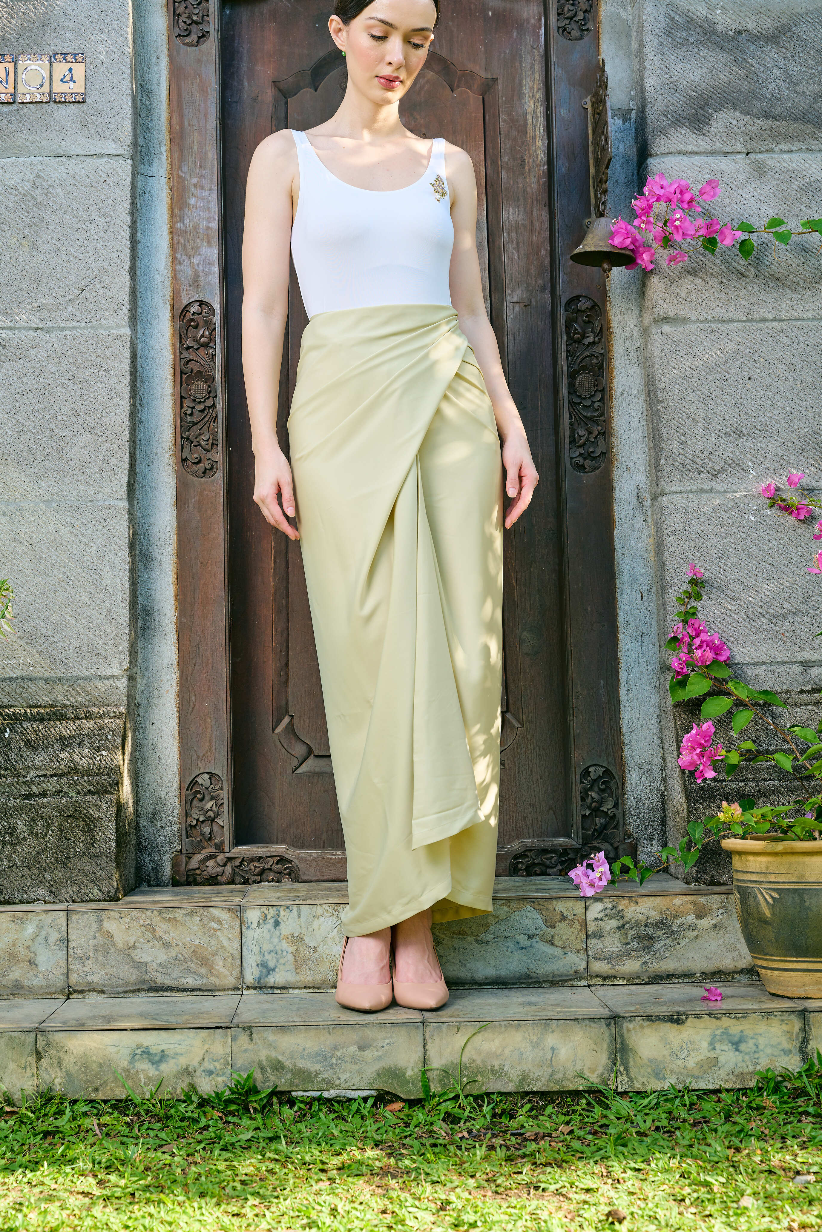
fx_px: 1849
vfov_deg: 36.9
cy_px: 616
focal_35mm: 54
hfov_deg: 25.1
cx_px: 411
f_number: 5.6
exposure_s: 1/160
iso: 160
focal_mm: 54
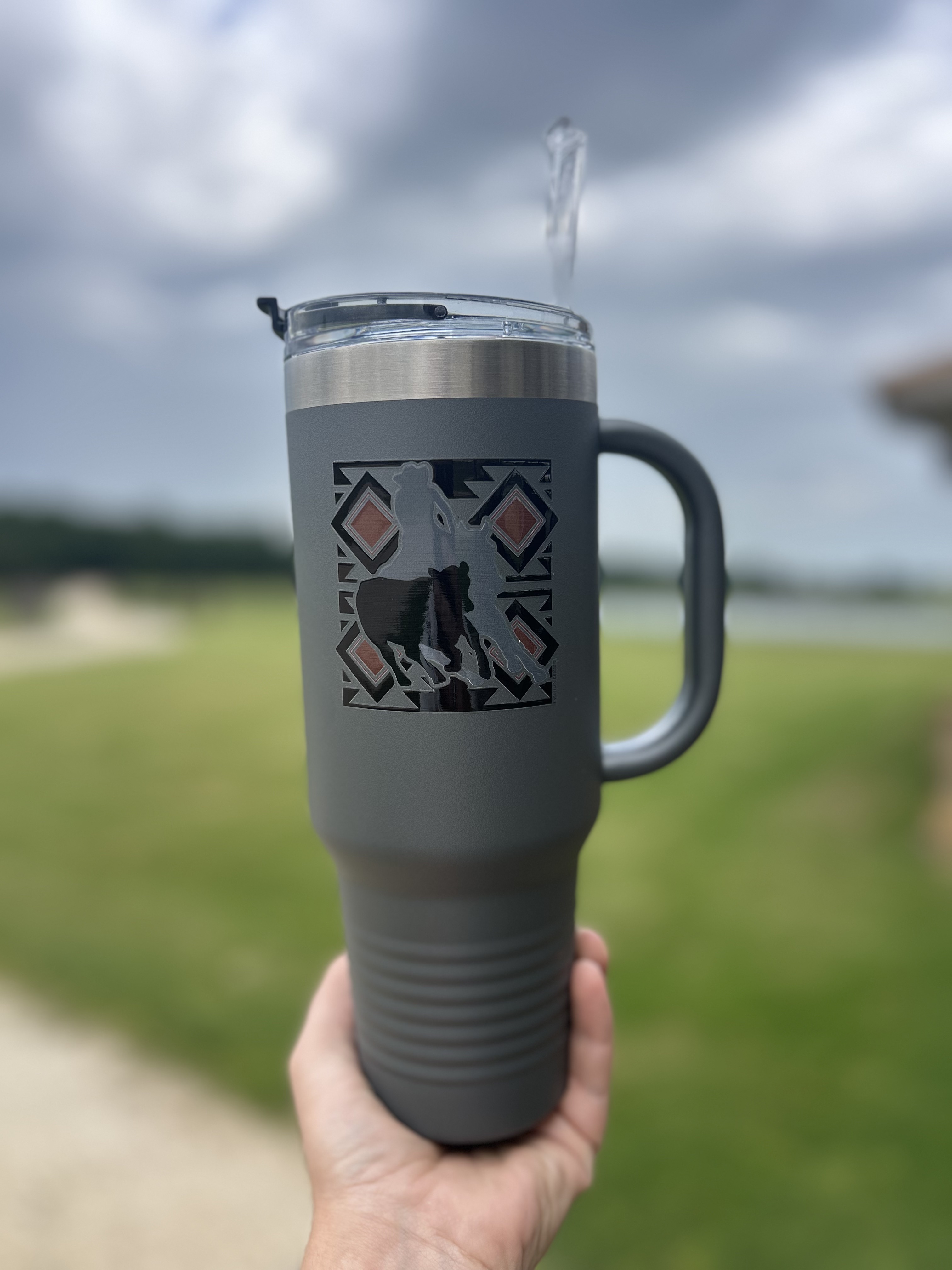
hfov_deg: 53.1
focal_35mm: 26
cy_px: 635
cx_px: 476
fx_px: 953
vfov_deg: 67.3
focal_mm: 5.7
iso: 50
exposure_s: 1/965
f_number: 1.5
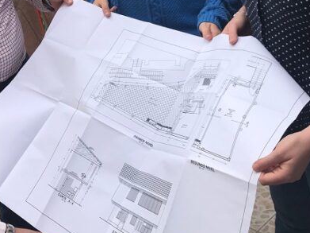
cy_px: 26
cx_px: 72
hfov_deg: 34.1
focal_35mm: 55
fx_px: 492
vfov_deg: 25.8
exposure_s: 1/754
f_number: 1.8
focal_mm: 3.99
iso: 20
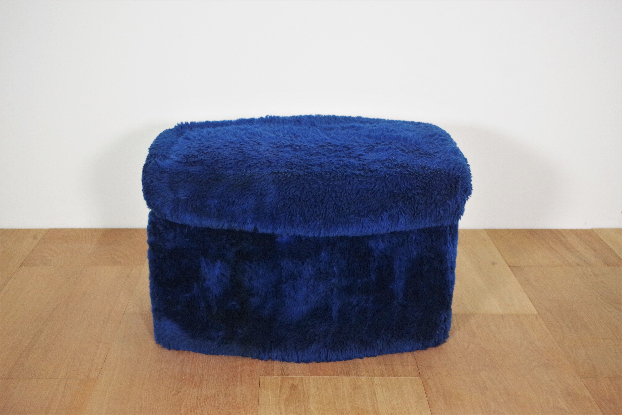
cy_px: 208
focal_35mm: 49
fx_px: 847
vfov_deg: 27.5
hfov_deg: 40.3
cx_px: 311
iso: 1600
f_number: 4
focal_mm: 32.5
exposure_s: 1/125
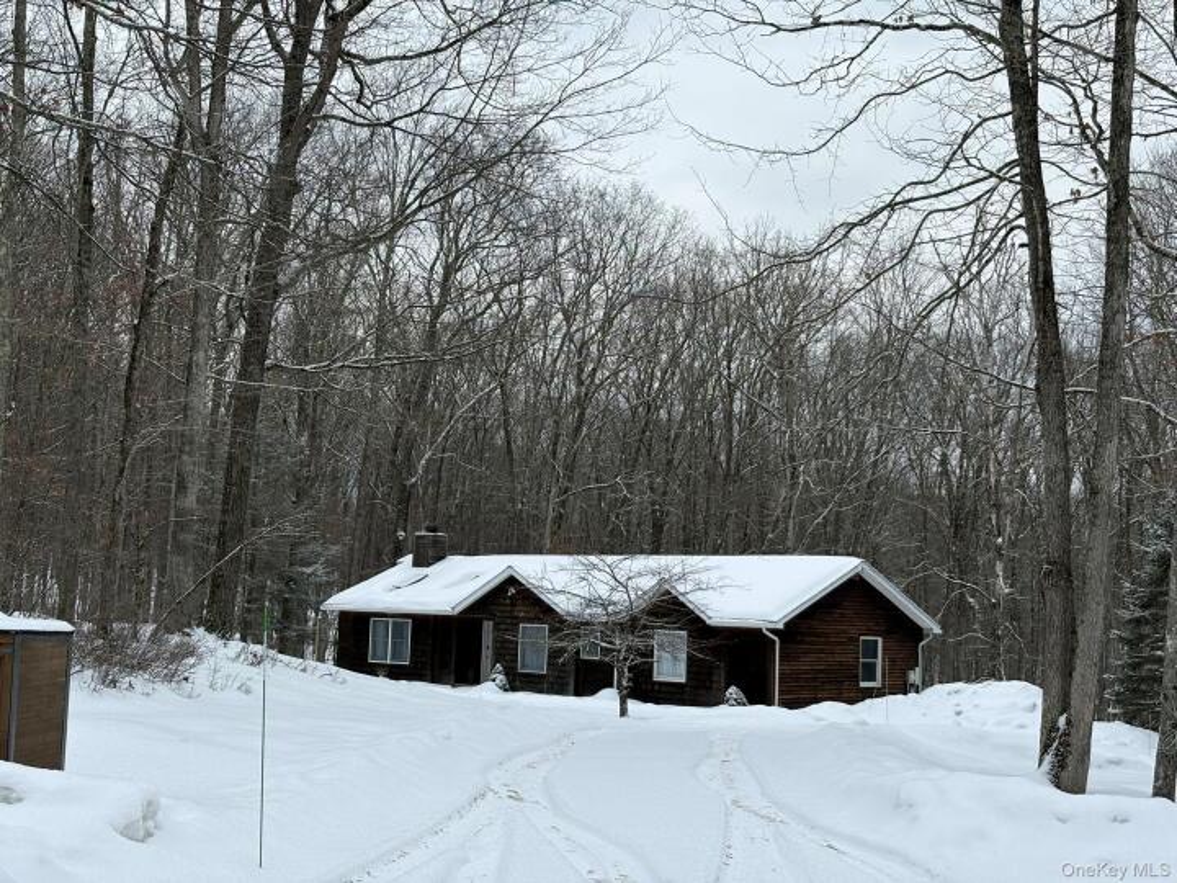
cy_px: 442
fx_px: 1768
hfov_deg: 36.8
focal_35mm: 52
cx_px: 588
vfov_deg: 28.0
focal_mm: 5.96
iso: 50
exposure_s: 1/987
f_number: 1.6
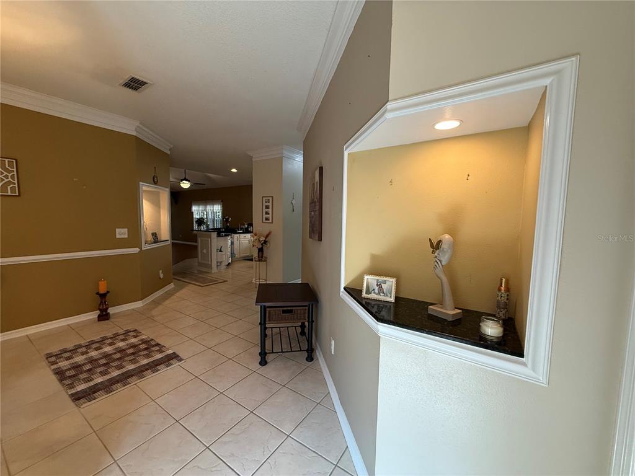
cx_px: 318
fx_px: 257
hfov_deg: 102.1
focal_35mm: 14
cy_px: 238
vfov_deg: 85.7
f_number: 2.2
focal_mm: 2.22
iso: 250
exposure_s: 1/120
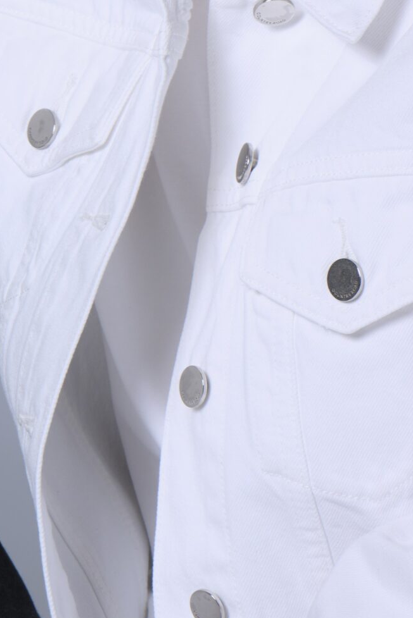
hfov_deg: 5.0
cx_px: -101
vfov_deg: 7.5
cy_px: -11
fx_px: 4729
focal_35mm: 275
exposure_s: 1/125
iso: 200
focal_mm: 105
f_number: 18
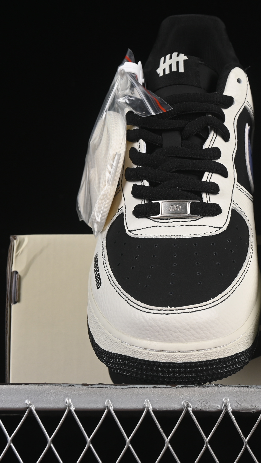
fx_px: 1489
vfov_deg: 17.7
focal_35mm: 121
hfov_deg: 10.0
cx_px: 254
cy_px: 235
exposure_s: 1/80
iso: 160
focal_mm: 50
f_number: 8
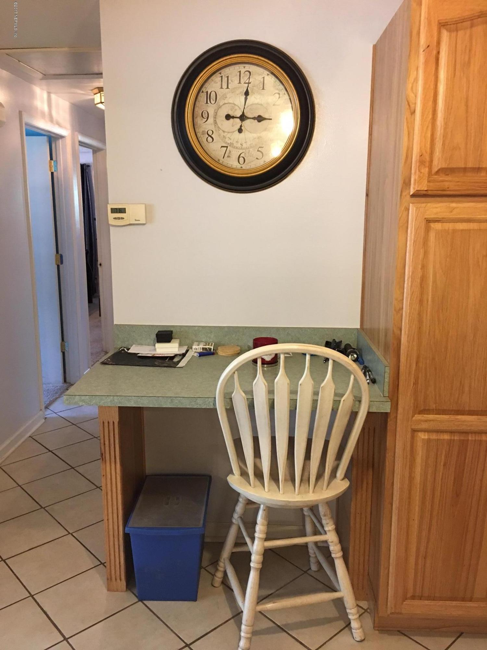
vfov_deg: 61.7
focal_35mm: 29
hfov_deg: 48.2
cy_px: 325
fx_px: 544
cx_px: 244
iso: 80
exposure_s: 1/10
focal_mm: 4.15
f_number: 2.2
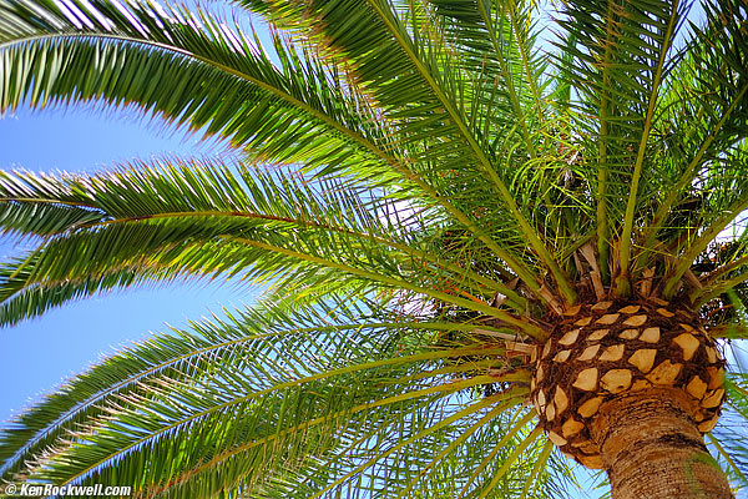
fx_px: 727
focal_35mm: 35
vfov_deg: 37.9
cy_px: 250
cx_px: 374
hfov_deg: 54.4
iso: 200
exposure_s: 1/4000
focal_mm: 23
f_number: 1.4
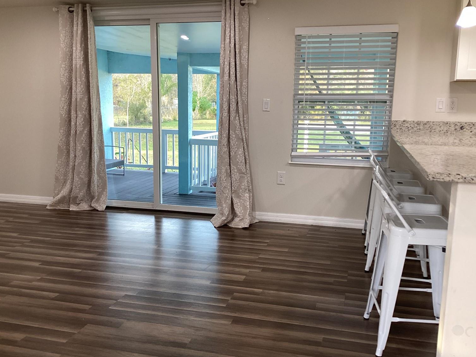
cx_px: 243
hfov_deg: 55.4
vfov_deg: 42.9
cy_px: 177
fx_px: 454
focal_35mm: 33
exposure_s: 1/60
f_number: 2.4
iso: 125
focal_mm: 3.3
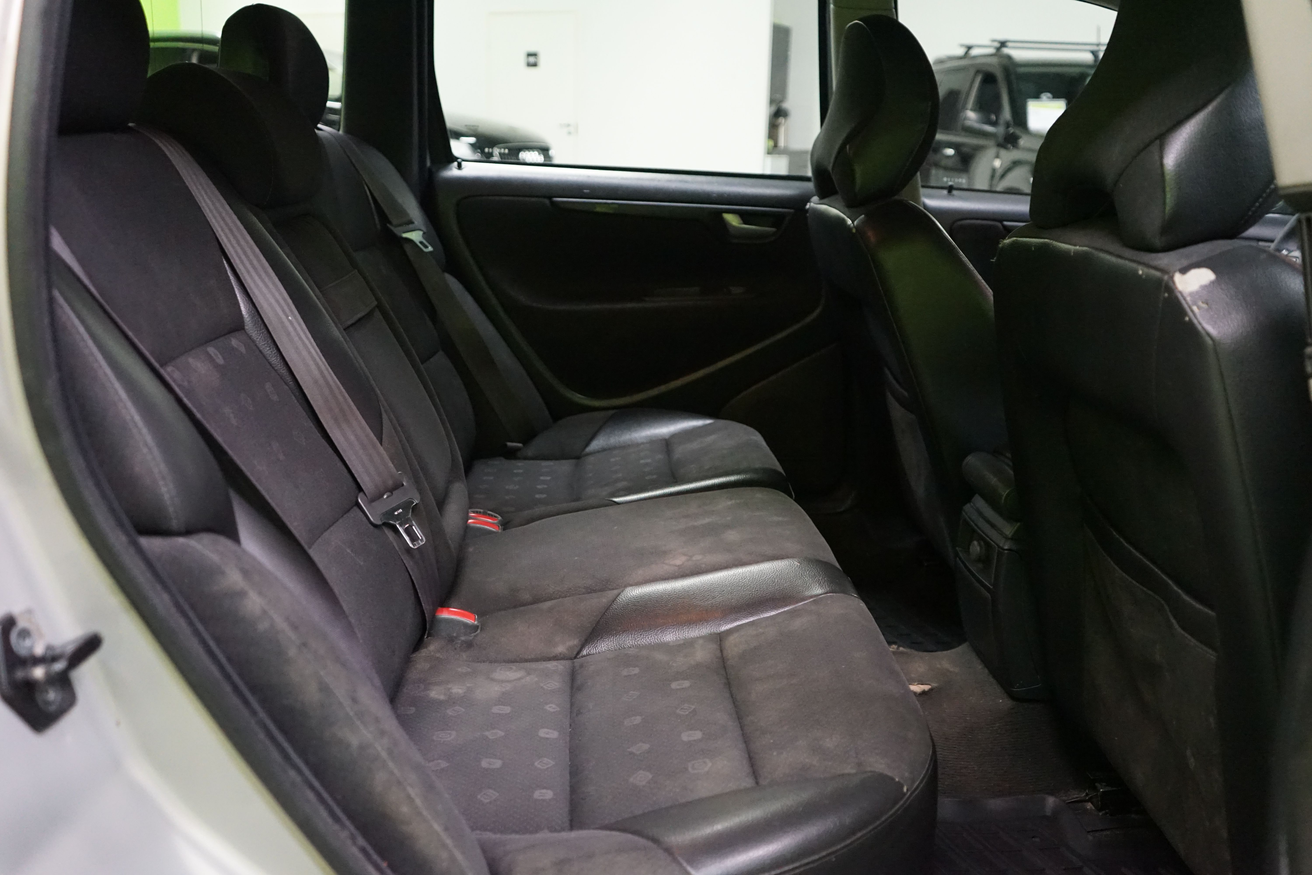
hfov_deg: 61.9
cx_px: 656
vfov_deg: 43.6
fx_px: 1093
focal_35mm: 30
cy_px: 438
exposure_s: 1/160
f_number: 3.5
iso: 6400
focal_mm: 30
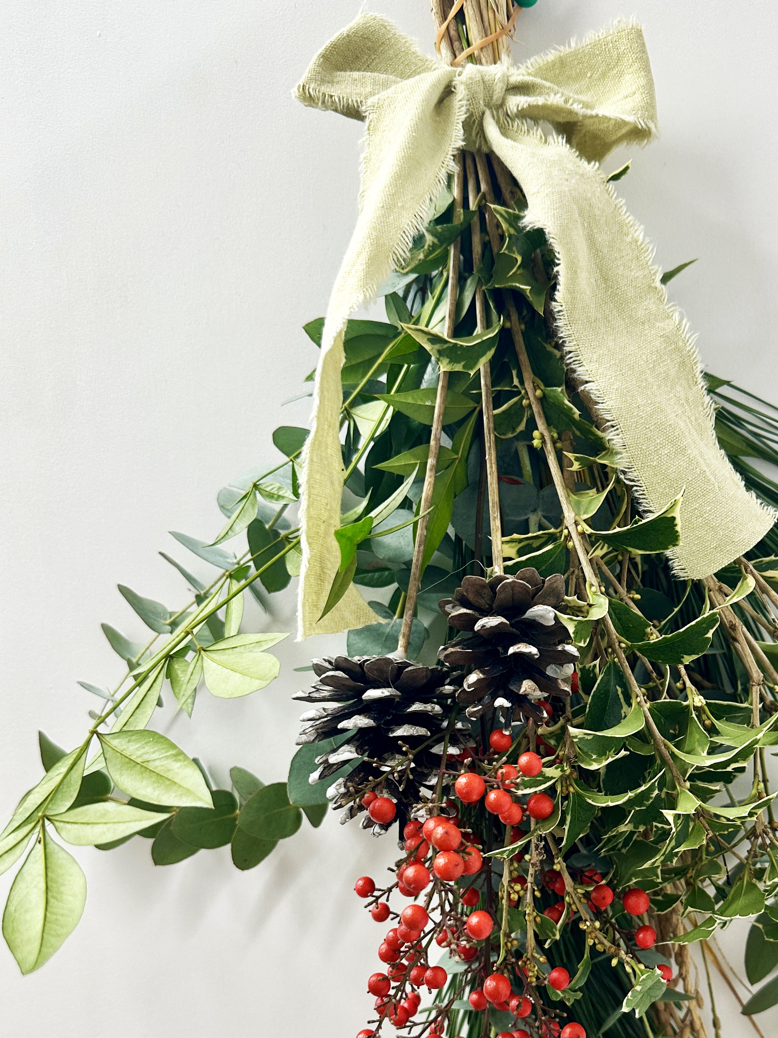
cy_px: 699
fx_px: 1079
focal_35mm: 36
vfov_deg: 50.4
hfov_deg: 38.9
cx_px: 556
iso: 125
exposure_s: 1/120
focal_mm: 6.86
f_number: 1.78
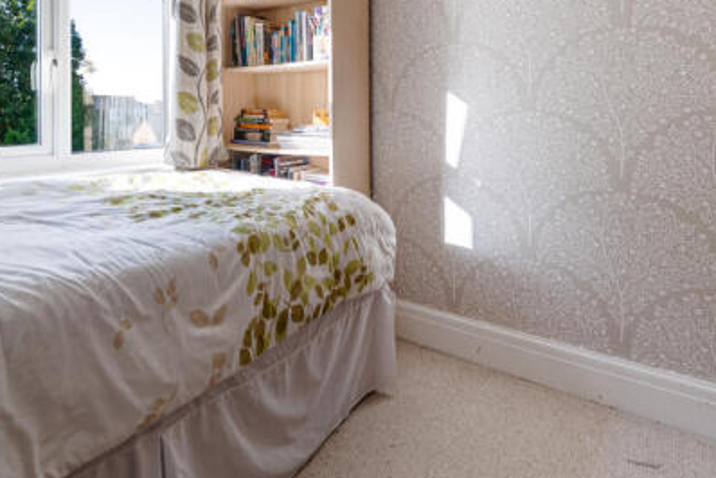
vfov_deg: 53.3
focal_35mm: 23
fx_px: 458
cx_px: 275
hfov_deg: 74.9
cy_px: 136
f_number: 8
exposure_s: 1/320
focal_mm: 14
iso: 320
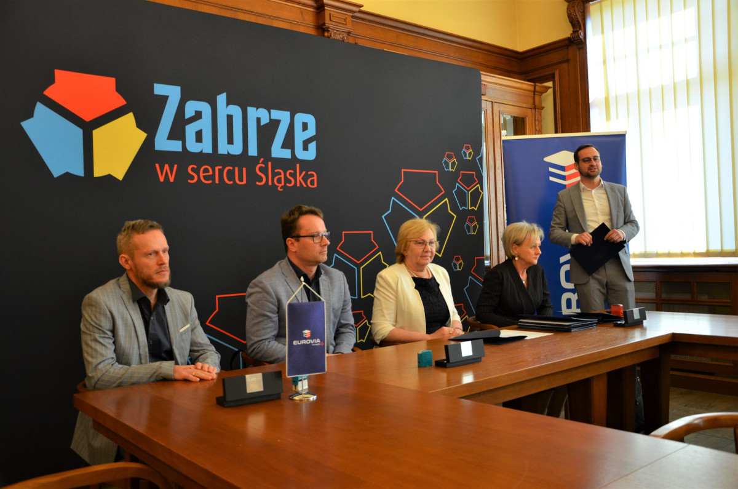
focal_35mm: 32
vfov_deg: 41.5
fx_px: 644
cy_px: 244
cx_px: 369
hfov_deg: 59.6
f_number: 4
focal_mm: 21
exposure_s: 1/60
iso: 450
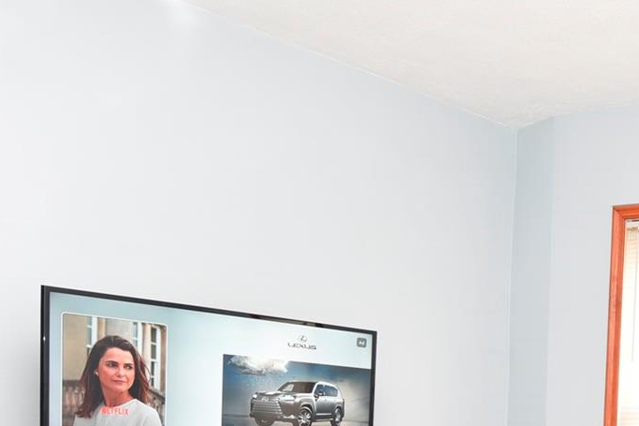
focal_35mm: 48
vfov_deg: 25.3
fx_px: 852
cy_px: 506
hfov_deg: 36.9
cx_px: 638
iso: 200
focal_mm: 16
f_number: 5
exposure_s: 1/15
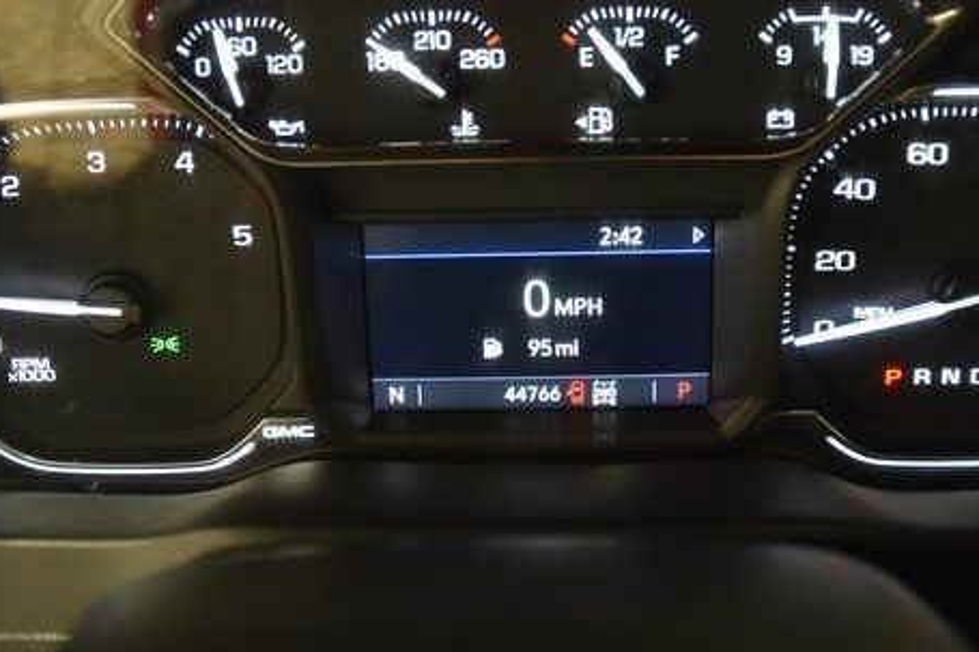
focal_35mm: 38
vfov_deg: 34.9
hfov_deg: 50.6
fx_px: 1033
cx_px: 538
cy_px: 253
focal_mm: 18
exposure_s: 1/40
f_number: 3.5
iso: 3200
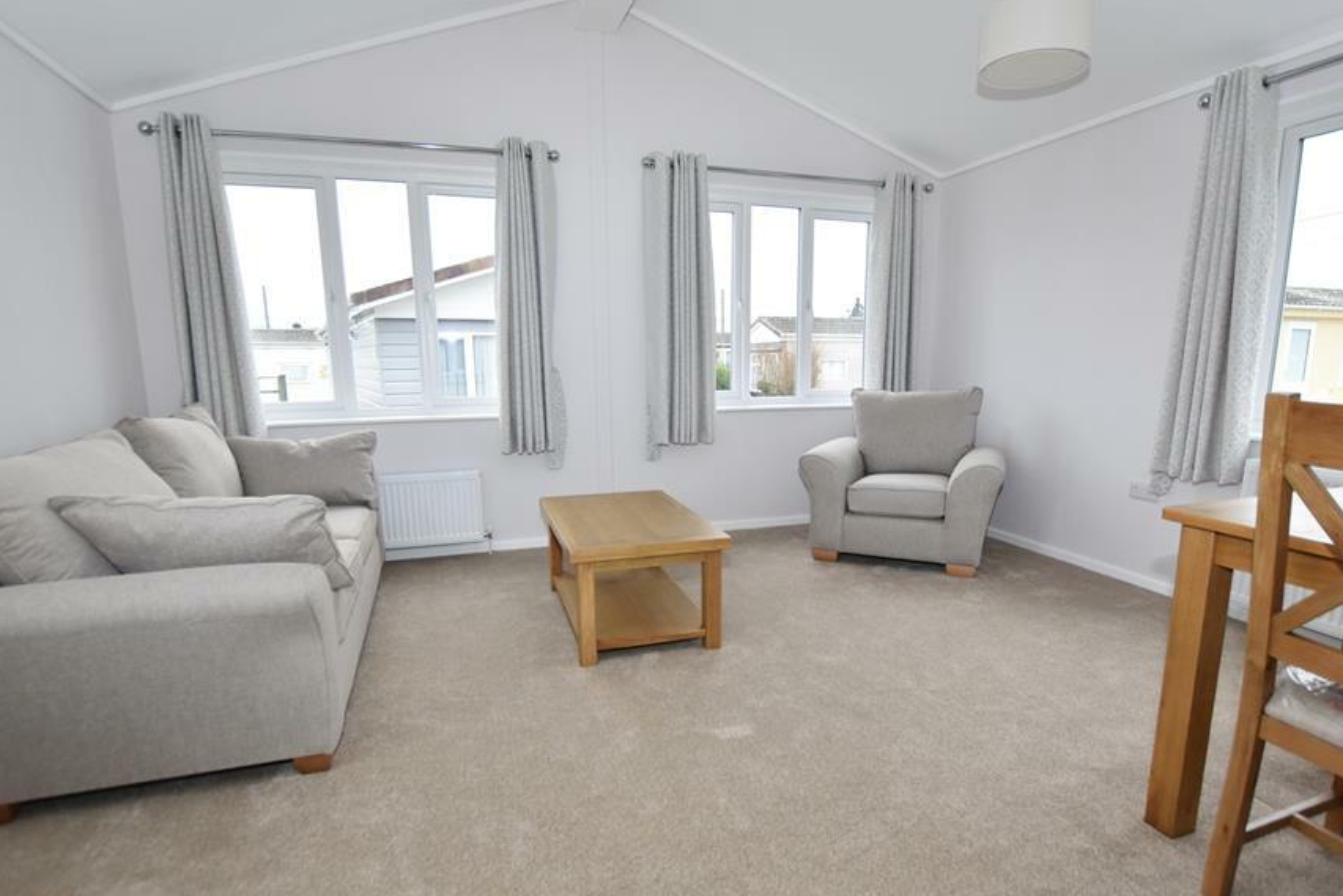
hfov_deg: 90.0
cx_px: 688
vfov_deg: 67.3
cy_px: 489
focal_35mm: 18
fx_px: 672
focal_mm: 10
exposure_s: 1/250
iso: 400
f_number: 4
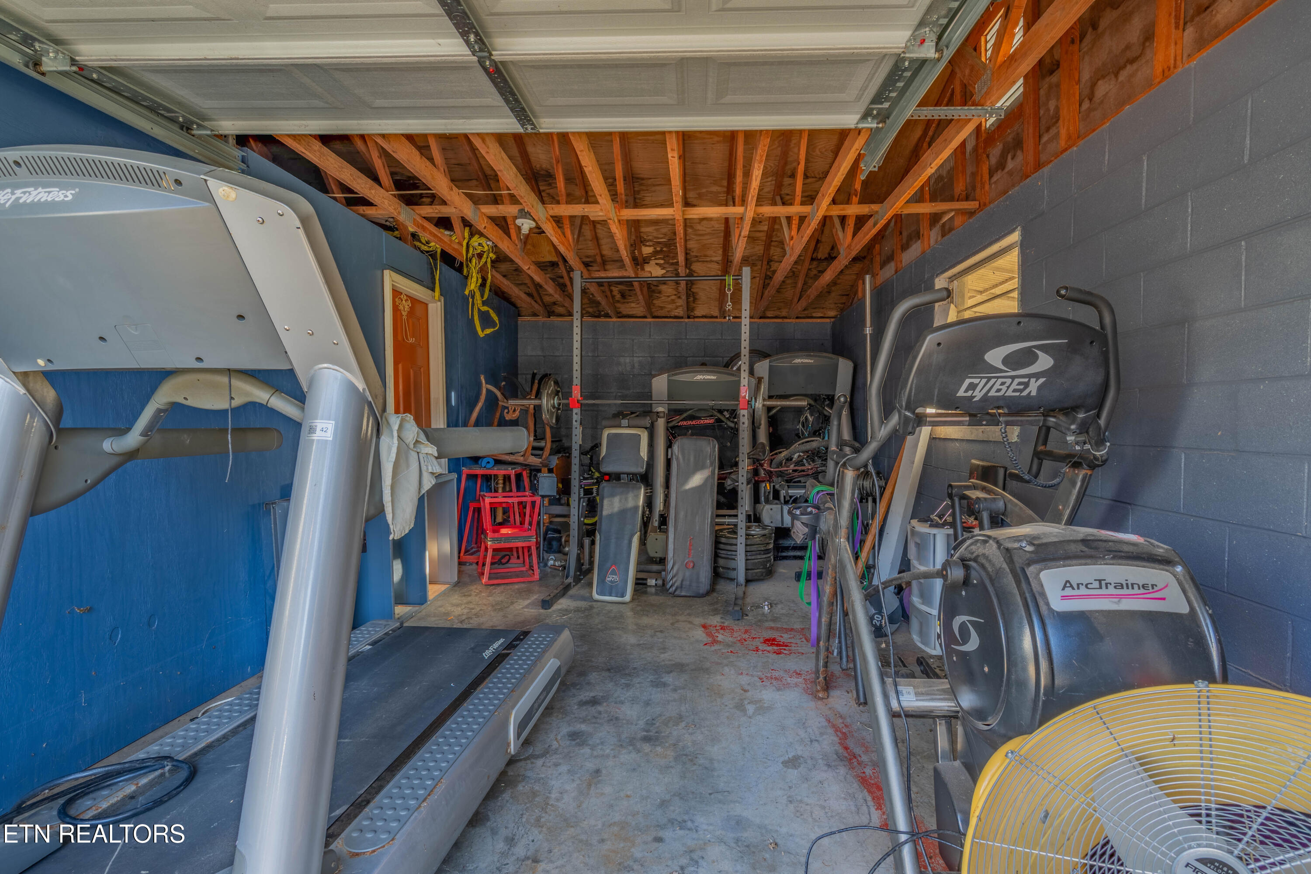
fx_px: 583
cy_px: 437
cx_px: 656
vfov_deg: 73.7
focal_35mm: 16
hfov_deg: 96.7
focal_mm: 16
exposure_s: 1/8
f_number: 11
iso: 100
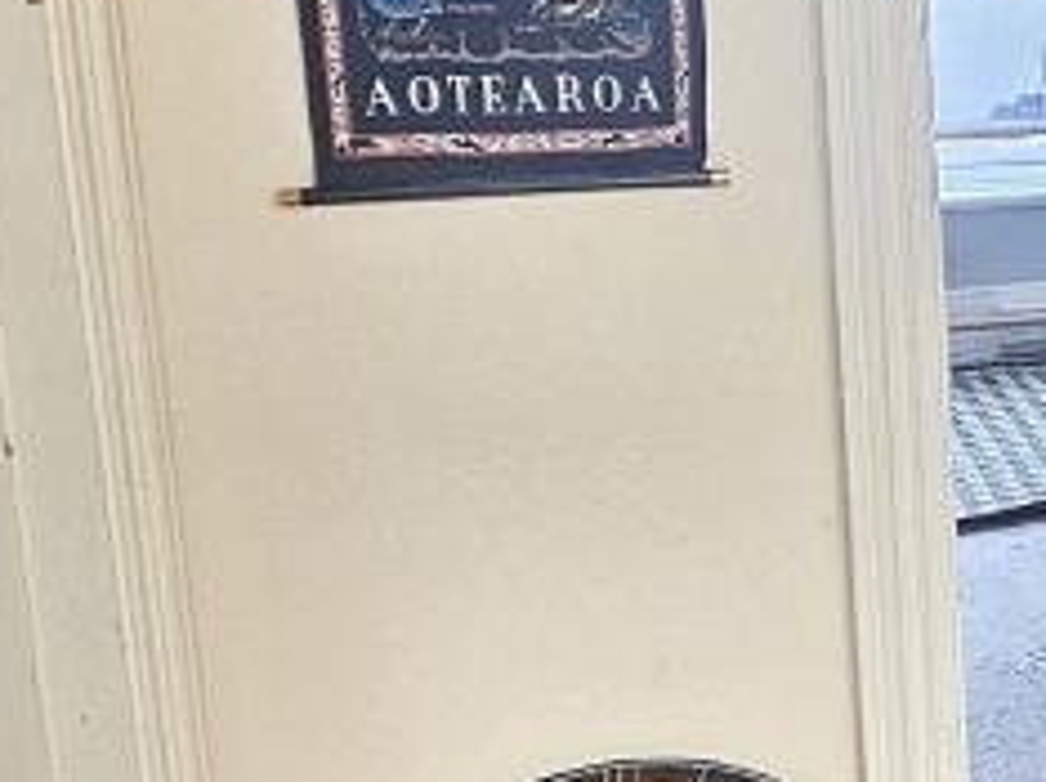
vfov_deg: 25.4
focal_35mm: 57
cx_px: 1940
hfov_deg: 21.0
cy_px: 219
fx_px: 1721
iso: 200
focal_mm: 2.2
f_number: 2.2
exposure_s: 1/50
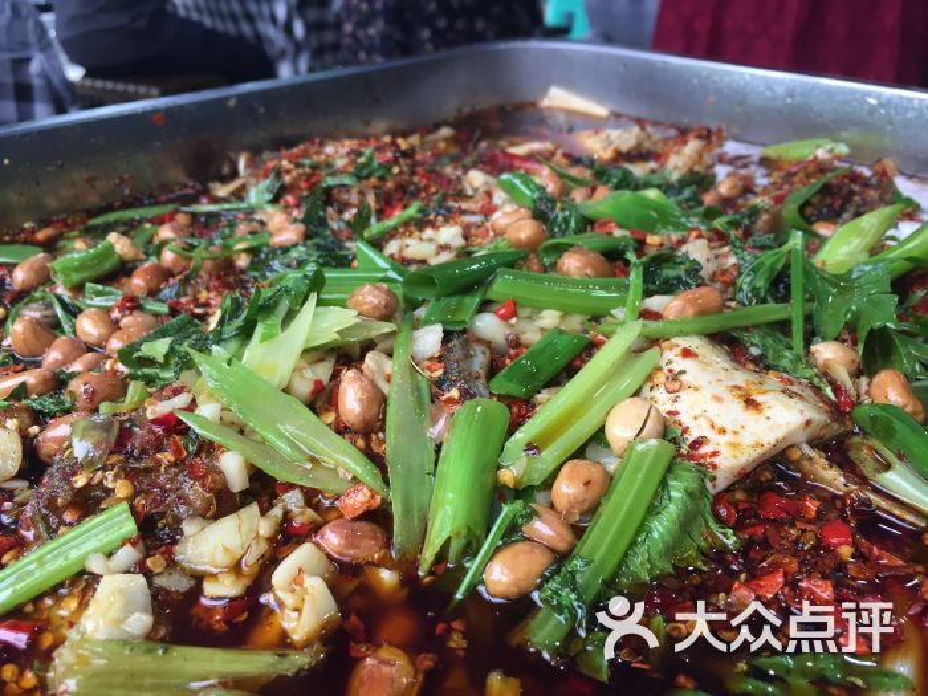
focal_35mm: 29
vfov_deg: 48.2
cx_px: 464
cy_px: 348
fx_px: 777
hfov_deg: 61.7
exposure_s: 1/33
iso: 40
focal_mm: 4.15
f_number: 2.2
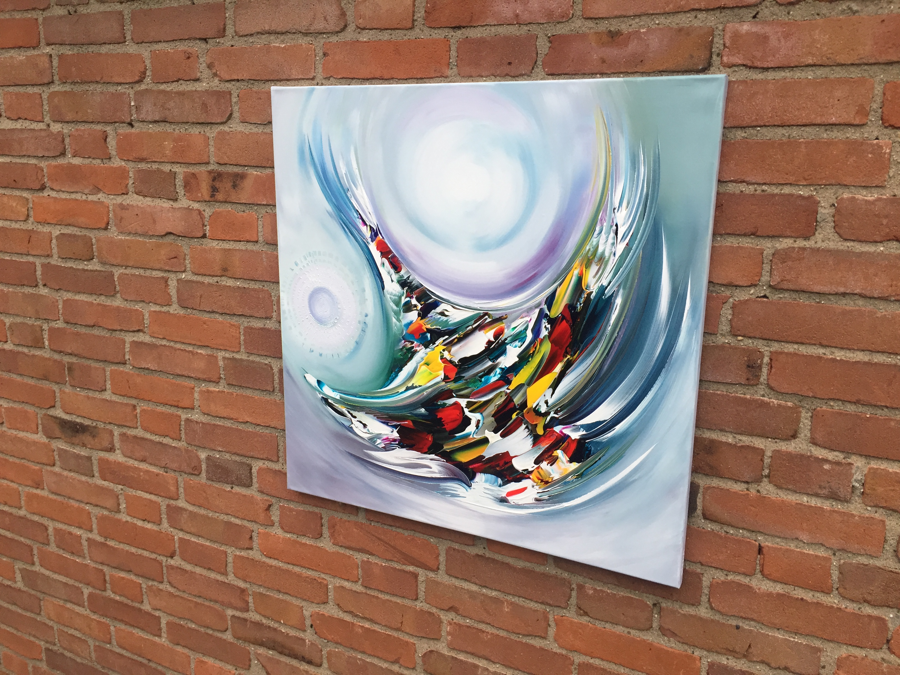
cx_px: 450
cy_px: 338
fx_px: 754
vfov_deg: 48.2
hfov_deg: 61.7
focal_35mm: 29
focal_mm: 4.15
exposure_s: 1/33
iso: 32
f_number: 2.2
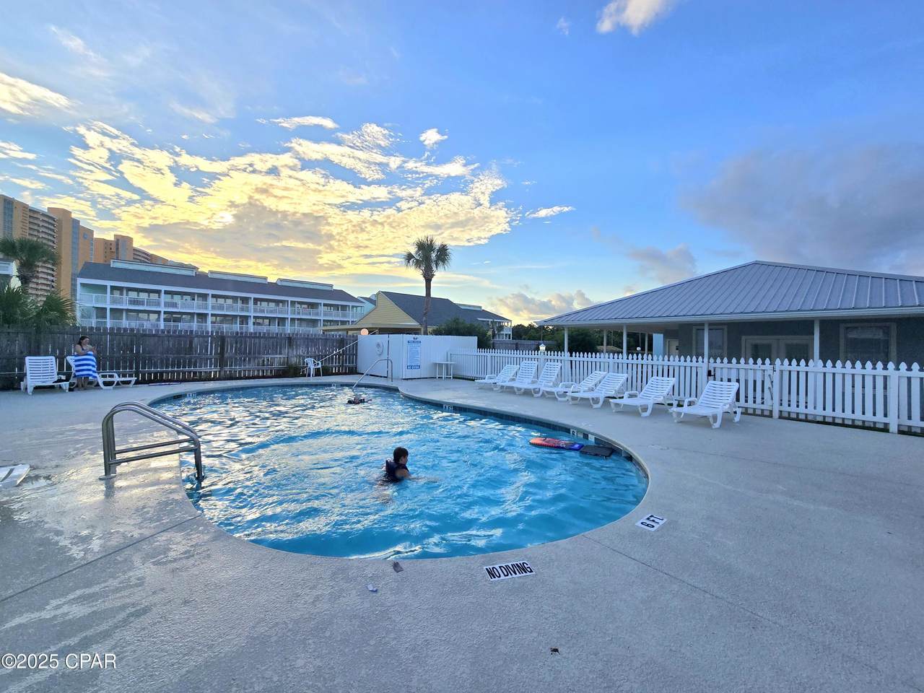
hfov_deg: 106.2
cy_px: 346
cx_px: 462
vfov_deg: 89.9
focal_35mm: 13
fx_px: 347
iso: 50
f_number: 2.2
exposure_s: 1/3333
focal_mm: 2.2
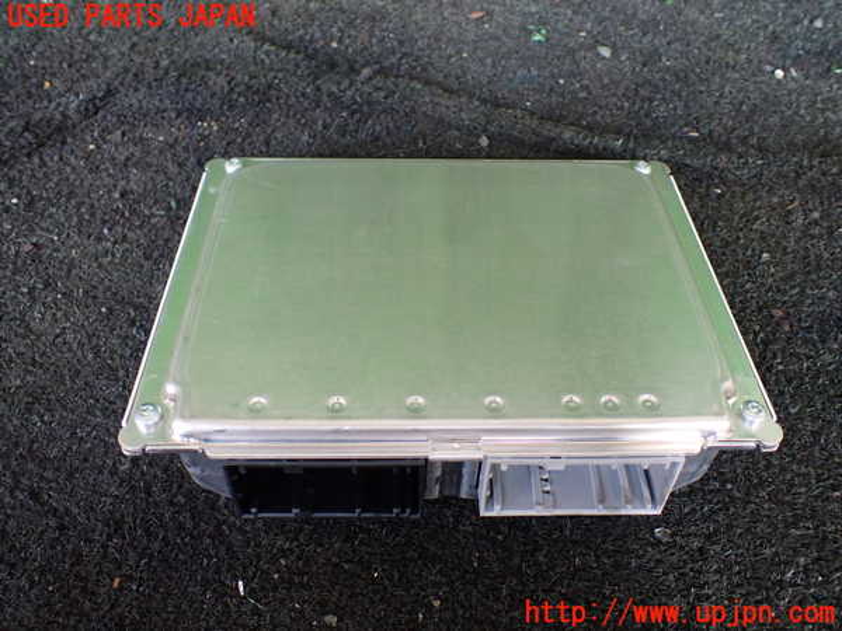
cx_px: 421
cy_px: 316
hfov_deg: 60.0
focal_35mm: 30
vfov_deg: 46.8
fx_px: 730
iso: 320
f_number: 2.3
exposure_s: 1/125
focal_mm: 5.4
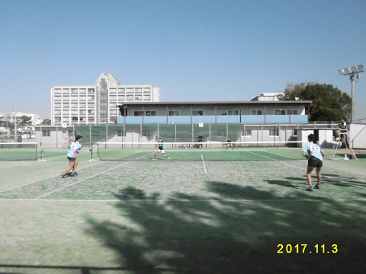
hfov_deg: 56.8
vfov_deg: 44.2
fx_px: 338
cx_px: 183
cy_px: 137
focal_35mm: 32
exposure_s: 1/2000
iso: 1600
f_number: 8.8
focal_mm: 5.8
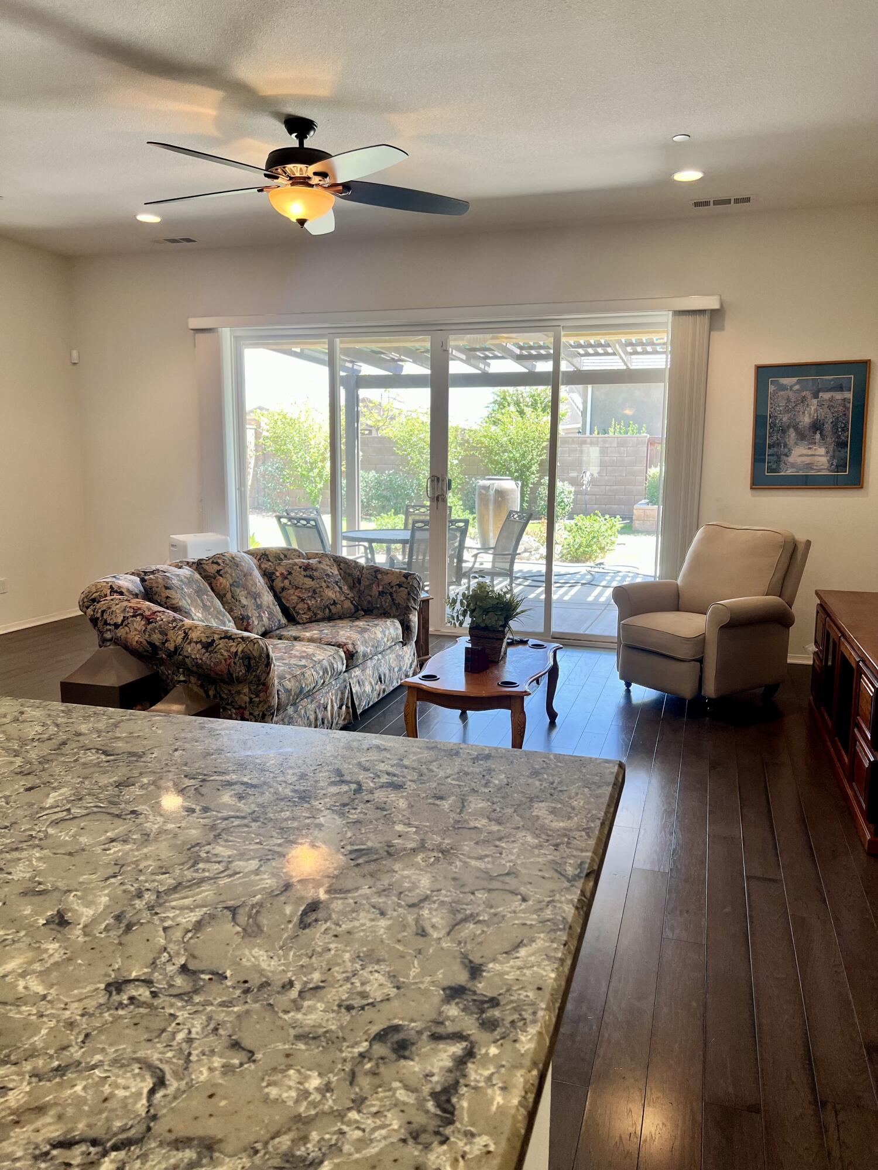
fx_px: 879
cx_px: 439
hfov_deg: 53.1
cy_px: 585
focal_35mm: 26
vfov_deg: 67.3
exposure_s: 1/120
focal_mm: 5.7
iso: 64
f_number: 1.5
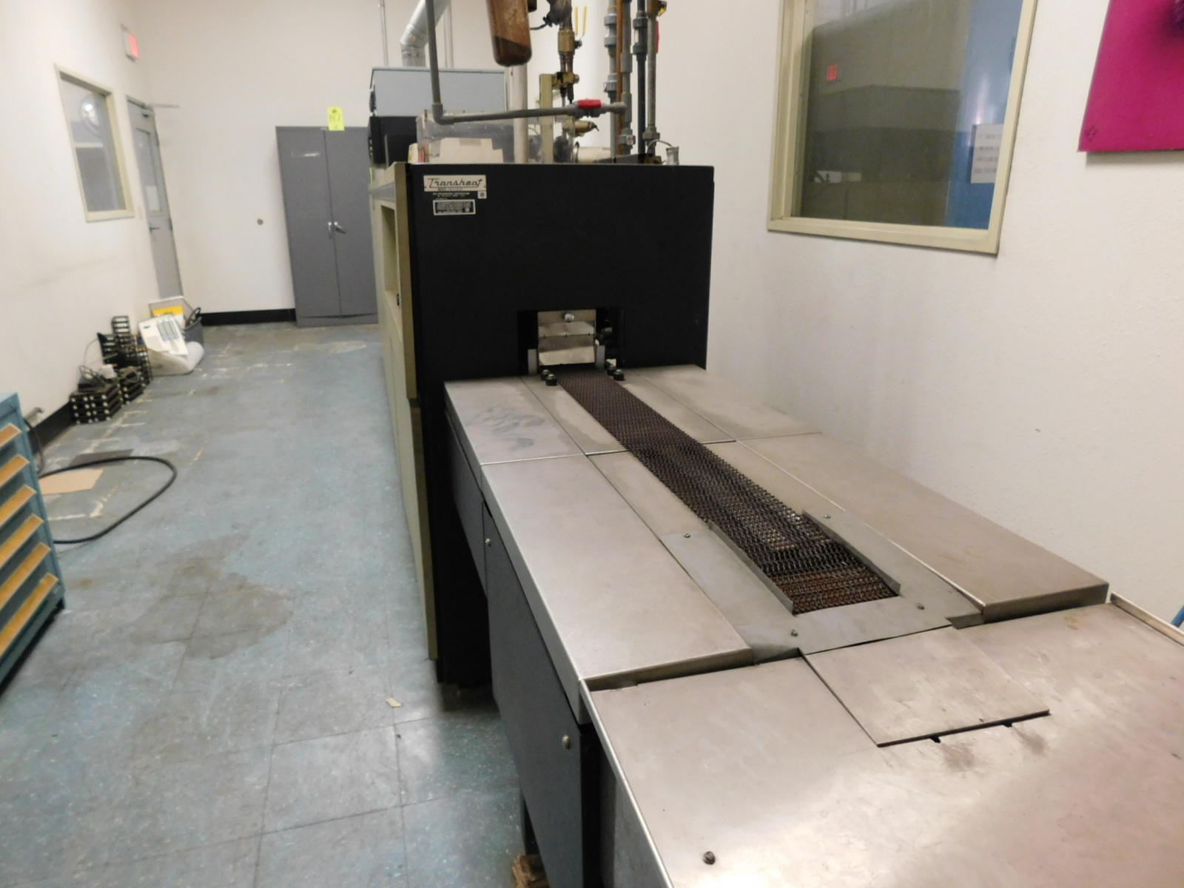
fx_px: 787
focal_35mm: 23
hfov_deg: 73.9
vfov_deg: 58.9
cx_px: 592
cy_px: 444
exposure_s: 1/30
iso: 360
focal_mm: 4
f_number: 3
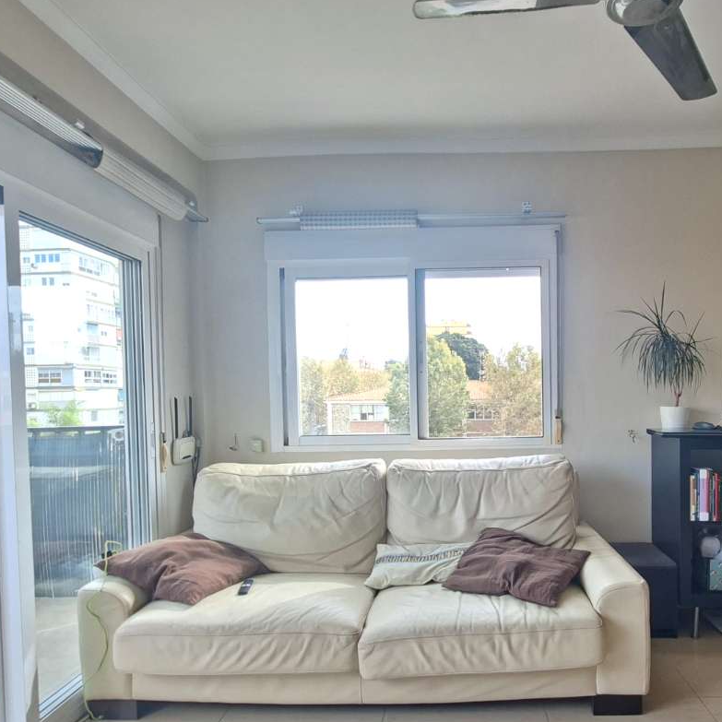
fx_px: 519
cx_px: 445
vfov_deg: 69.3
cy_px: 410
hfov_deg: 68.7
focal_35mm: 22
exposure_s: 1/40
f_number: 2.2
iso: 50
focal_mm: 1.74
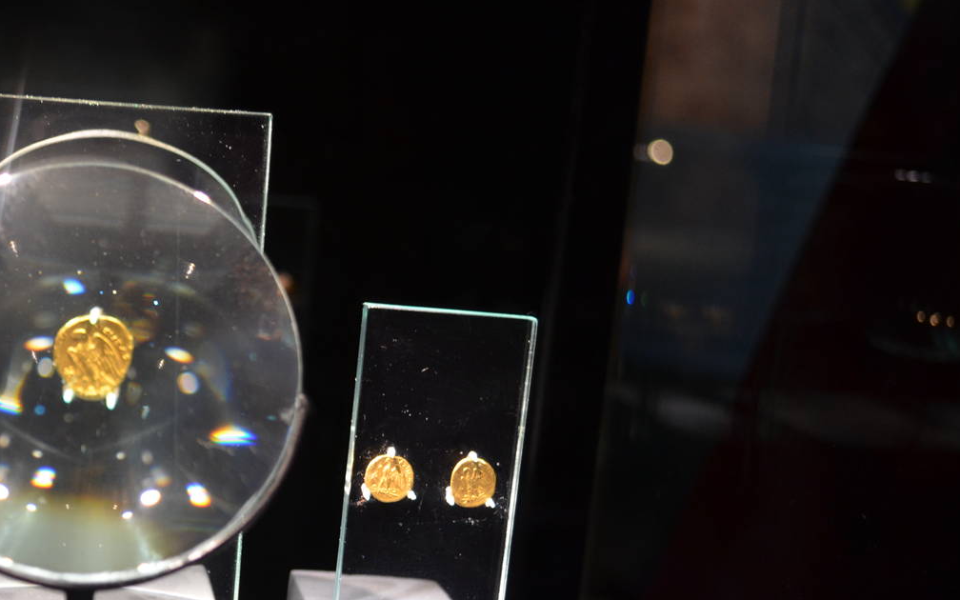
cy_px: 420
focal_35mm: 63
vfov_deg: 20.5
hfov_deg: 31.7
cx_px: 210
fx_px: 1648
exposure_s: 1/40
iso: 800
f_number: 4.2
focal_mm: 26
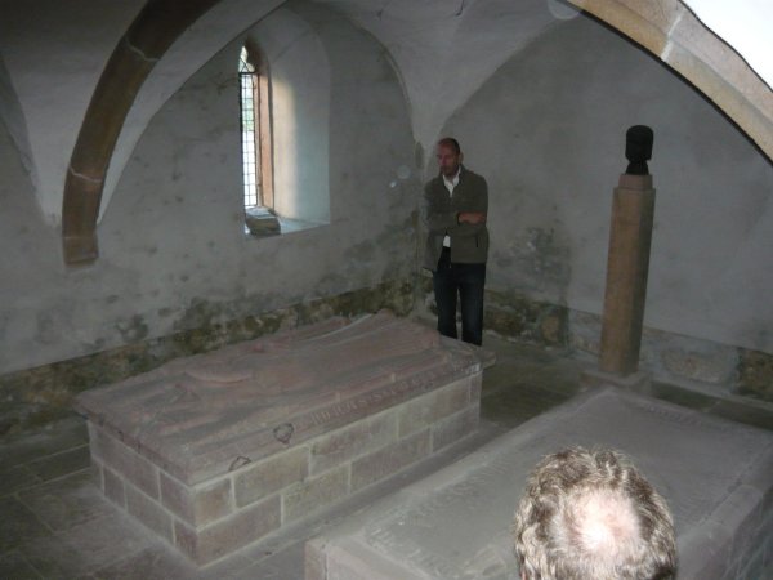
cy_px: 290
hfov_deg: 55.4
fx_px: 737
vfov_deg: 42.9
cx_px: 386
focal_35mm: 33
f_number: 2.8
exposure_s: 1/30
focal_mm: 5.5
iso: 400
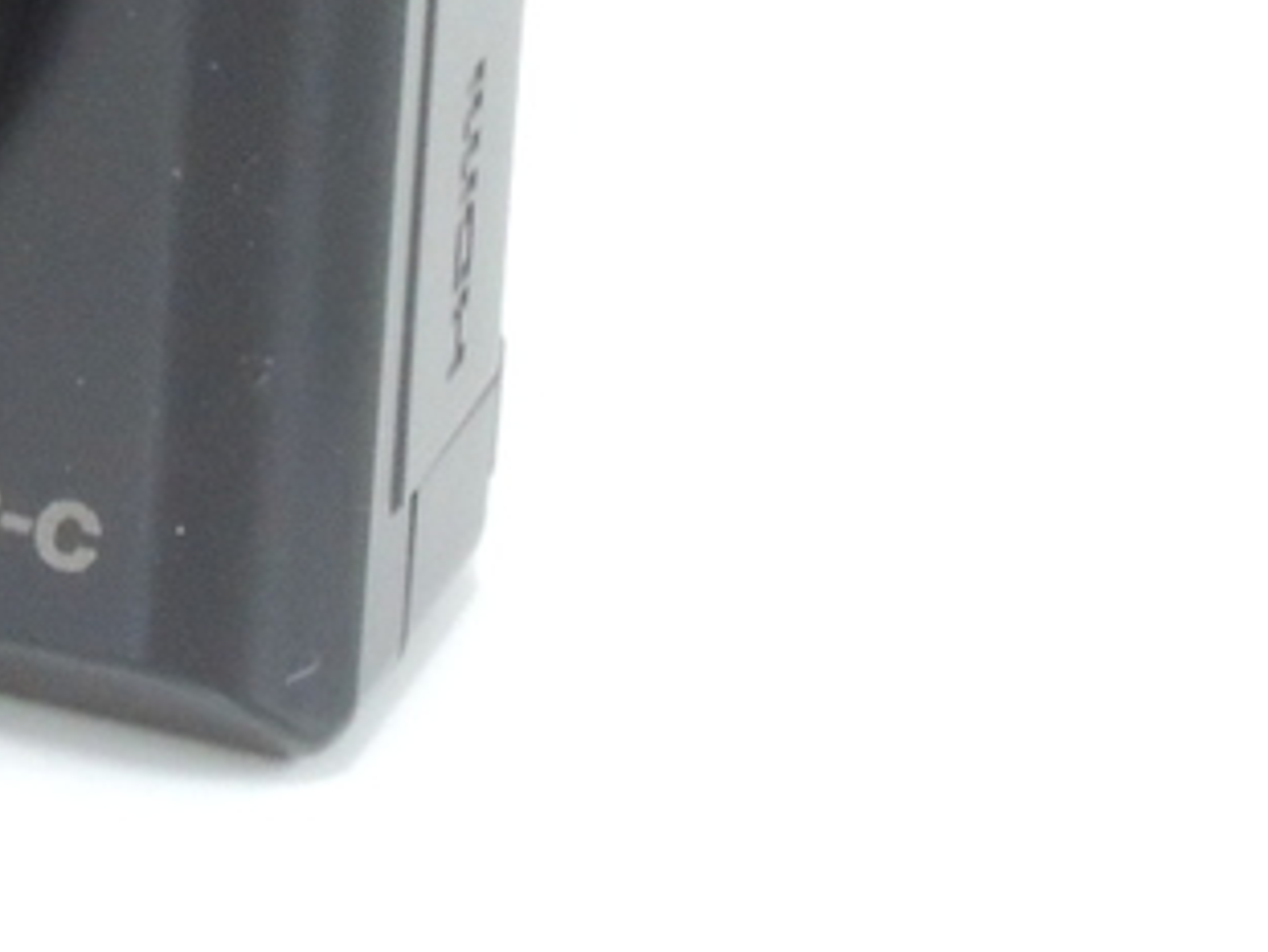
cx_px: -1027
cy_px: -511
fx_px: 6379
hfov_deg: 10.6
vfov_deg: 8.3
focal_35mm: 174
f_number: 8
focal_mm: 8.1
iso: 800
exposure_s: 1/8
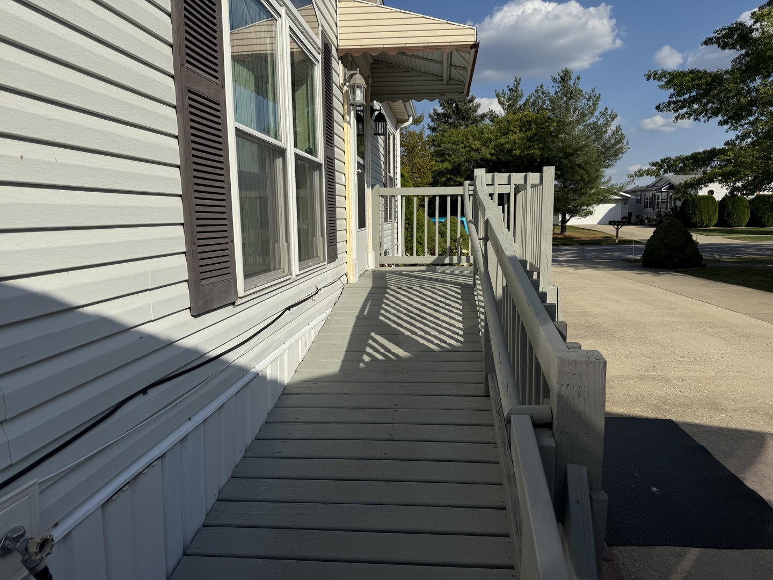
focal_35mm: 24
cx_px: 386
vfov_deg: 56.8
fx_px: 536
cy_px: 290
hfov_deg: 71.6
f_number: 1.78
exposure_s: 1/10309
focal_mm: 6.76
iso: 80
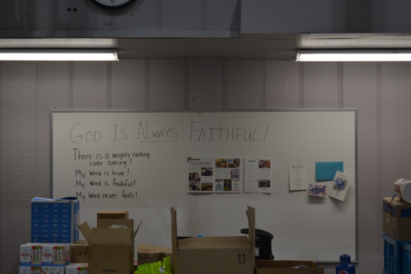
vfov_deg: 16.6
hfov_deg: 24.6
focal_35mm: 82
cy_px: 137
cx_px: 206
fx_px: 942
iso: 160
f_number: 5.6
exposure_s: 1/30
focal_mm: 55
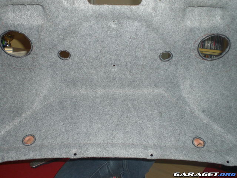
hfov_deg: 49.0
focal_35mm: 38
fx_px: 260
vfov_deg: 37.7
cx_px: 118
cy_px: 89
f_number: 3.1
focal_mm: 6.3
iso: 200
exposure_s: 1/60
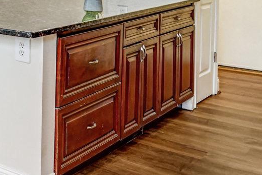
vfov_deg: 19.6
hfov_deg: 25.7
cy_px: -62
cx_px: -106
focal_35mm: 63
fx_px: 459
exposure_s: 1/100
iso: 1250
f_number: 8
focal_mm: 16
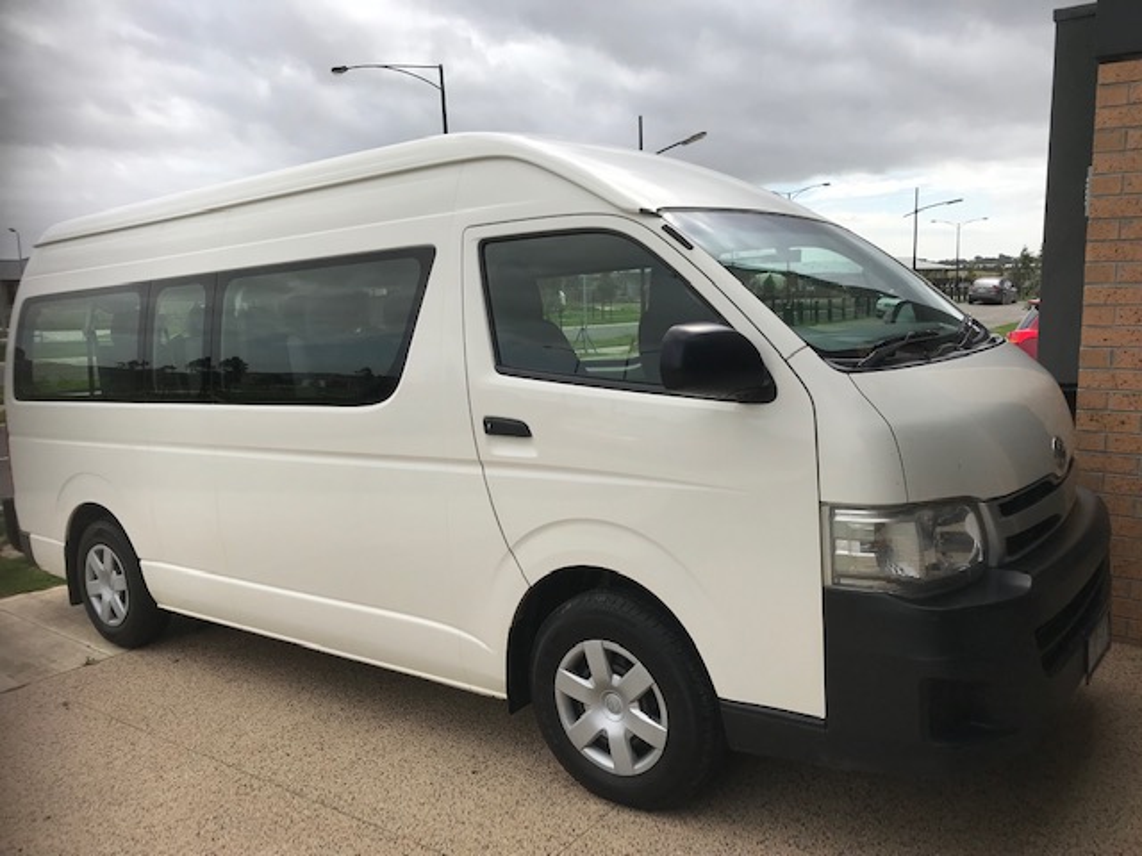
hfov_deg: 63.4
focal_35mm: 28
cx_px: 571
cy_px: 428
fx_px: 924
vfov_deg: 49.7
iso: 20
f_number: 1.8
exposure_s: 1/2591
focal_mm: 3.99
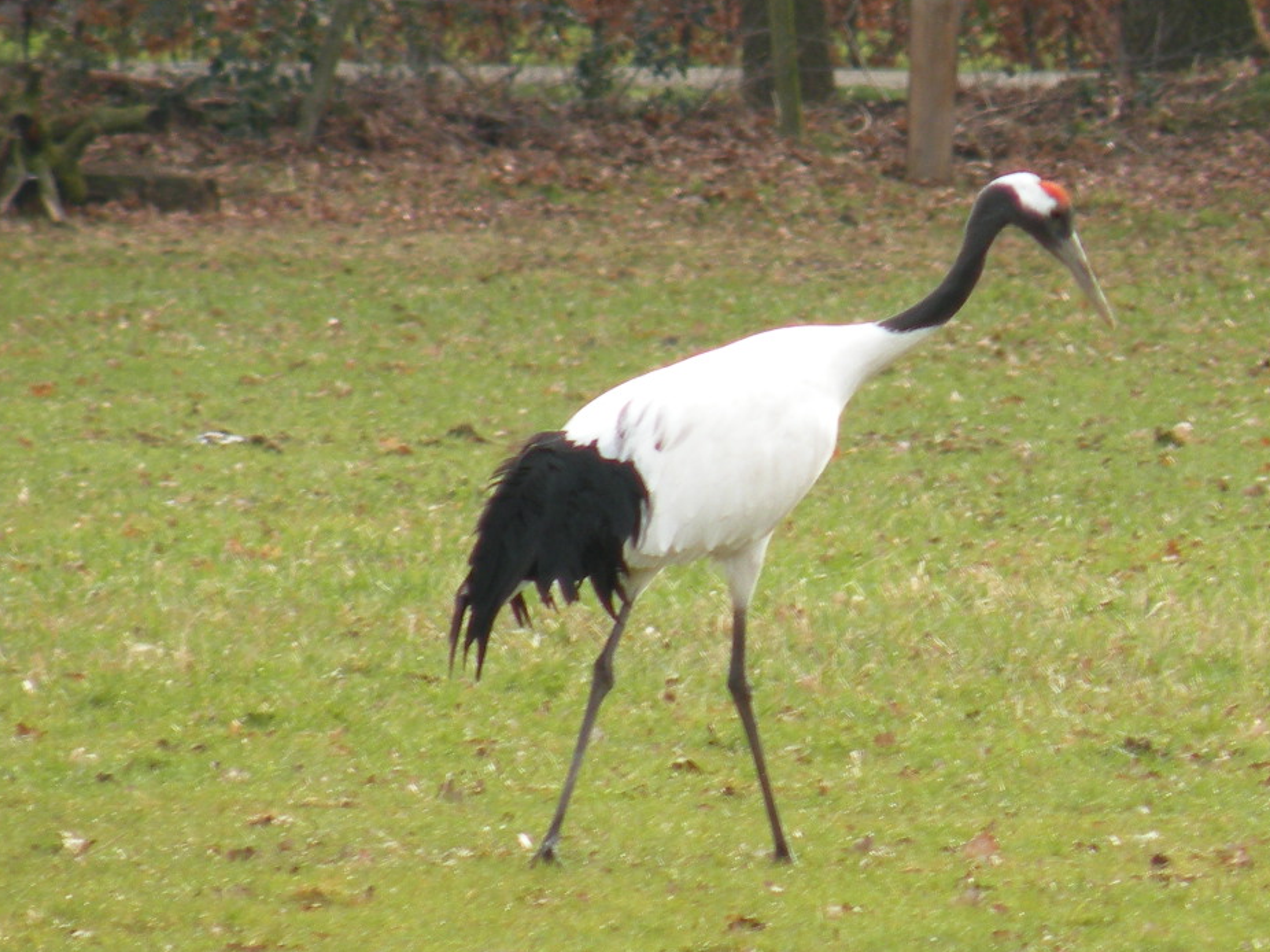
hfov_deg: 1.8
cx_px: 797
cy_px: 616
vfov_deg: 1.4
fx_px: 39430
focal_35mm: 1075
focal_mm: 84.2
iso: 64
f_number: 4.5
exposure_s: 1/156
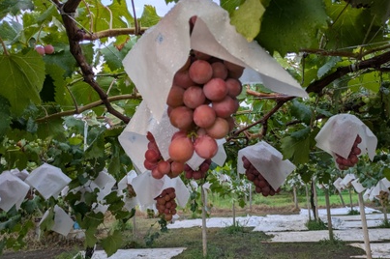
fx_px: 336
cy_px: 89
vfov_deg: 41.8
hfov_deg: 60.2
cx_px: 215
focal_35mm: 31
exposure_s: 1/120
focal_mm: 5.43
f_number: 1.89
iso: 120
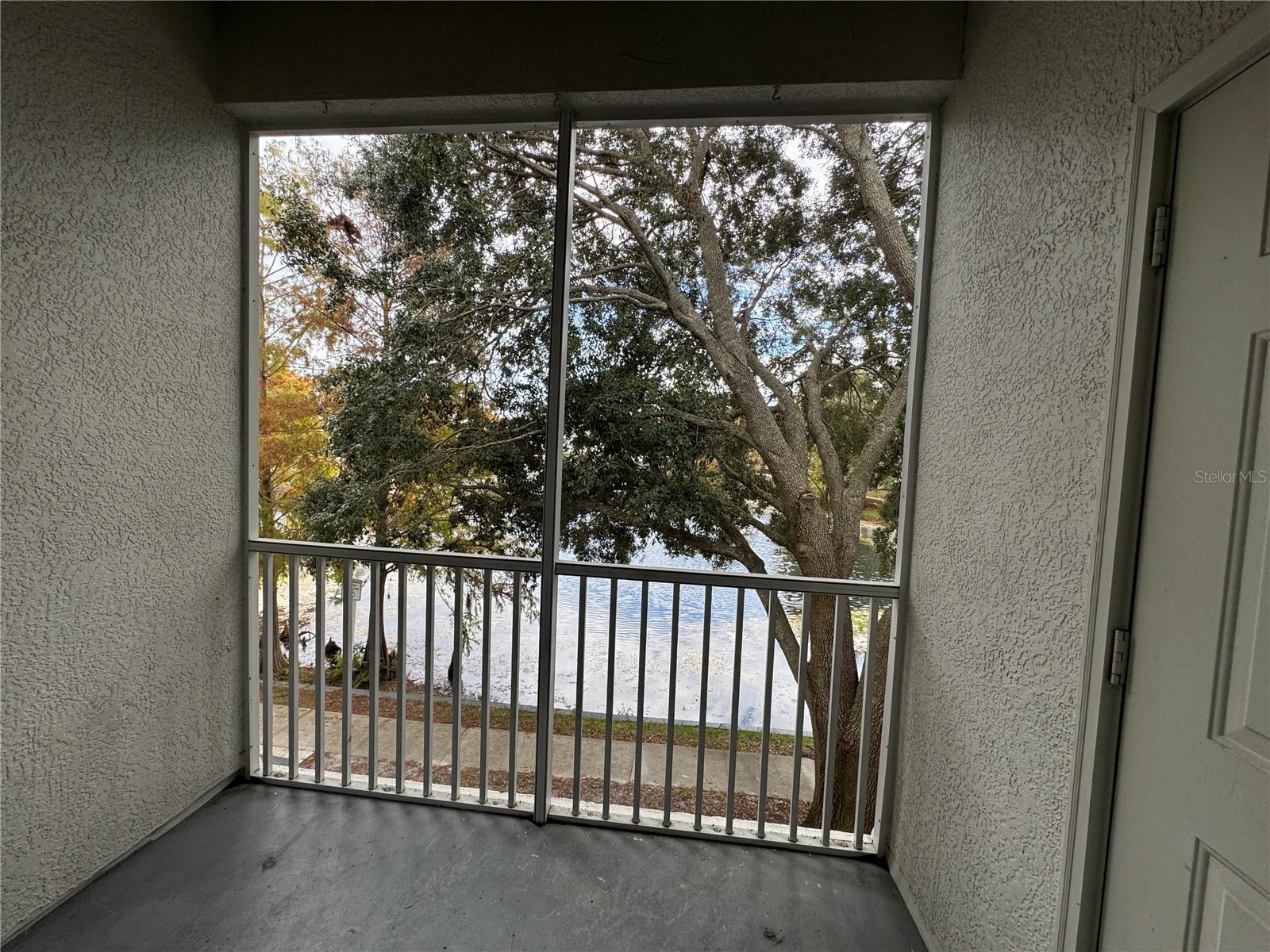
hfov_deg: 102.1
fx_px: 514
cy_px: 476
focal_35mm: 14
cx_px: 635
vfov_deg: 85.7
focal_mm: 2.22
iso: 40
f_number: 2.2
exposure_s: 1/142
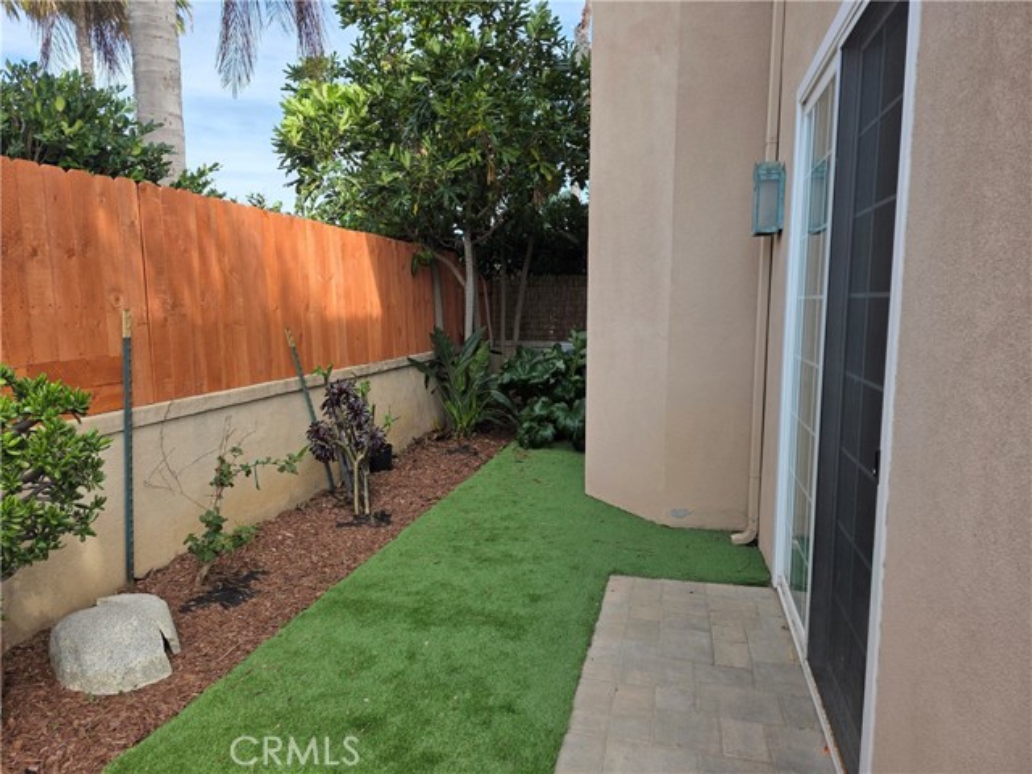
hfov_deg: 73.9
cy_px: 387
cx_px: 516
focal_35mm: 23
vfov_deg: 58.9
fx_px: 686
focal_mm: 6.3
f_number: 1.7
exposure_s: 1/2327
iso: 80
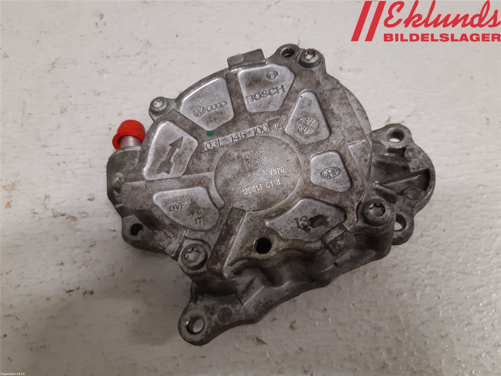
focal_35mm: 26
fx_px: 376
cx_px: 250
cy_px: 188
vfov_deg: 53.1
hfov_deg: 67.3
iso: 200
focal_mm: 3.93
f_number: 1.7
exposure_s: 1/50
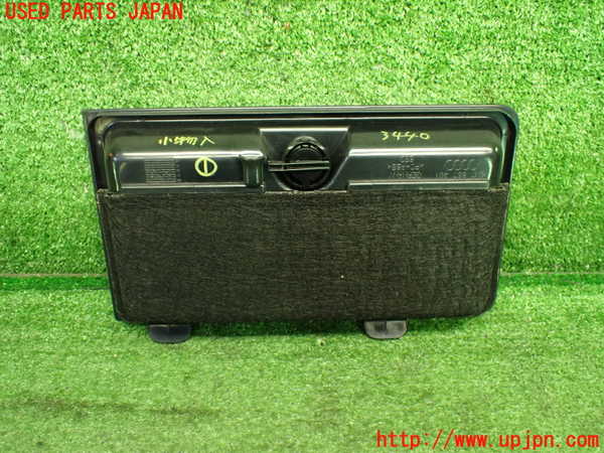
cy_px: 226
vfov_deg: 46.8
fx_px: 523
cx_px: 302
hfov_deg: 60.0
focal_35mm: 30
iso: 800
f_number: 2.3
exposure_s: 1/60
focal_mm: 5.4
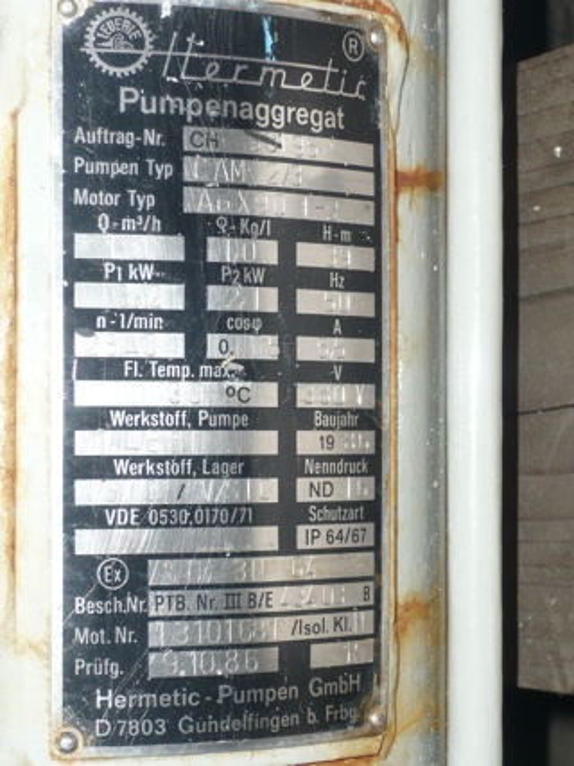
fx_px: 2234
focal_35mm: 101
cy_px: 383
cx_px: 287
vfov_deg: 19.5
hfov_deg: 14.6
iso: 100
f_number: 4.5
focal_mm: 11.1
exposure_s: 1/30
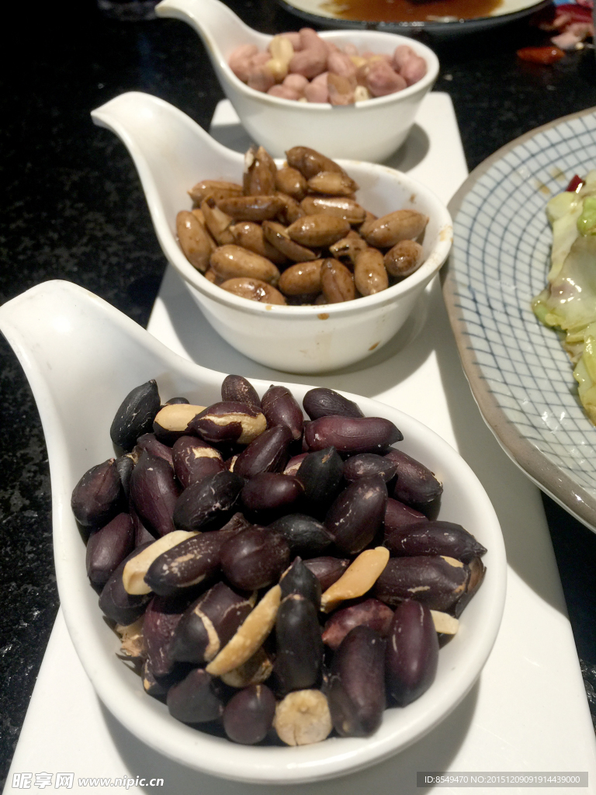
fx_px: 666
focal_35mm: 29
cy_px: 398
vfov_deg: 61.7
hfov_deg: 48.2
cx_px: 298
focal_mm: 4.15
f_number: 2.2
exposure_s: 1/33
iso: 50
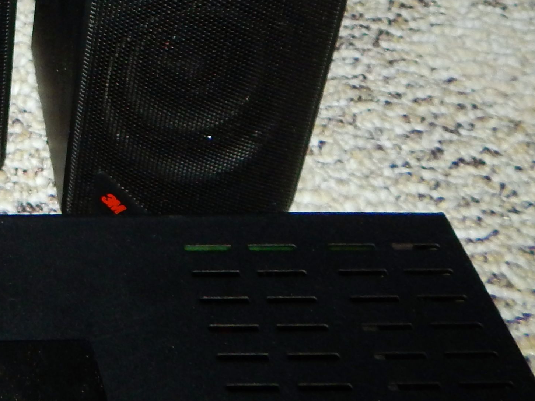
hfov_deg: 23.4
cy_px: -190
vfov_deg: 18.1
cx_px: -174
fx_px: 1128
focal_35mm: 73
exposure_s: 1/30
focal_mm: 4
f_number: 6
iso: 200
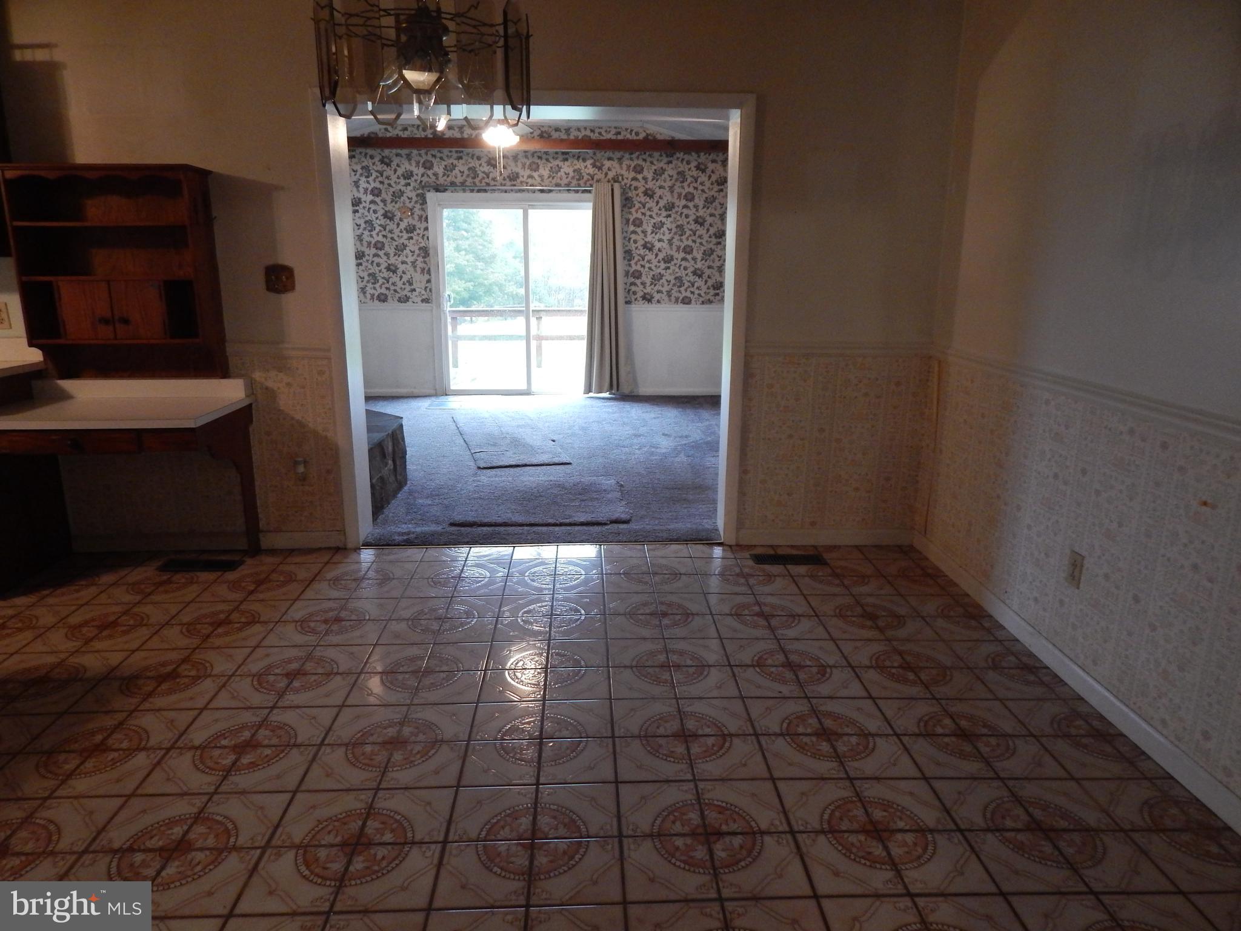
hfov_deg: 73.9
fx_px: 825
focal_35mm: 23
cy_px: 466
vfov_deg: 58.9
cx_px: 620
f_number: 3
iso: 400
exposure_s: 1/30
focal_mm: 4
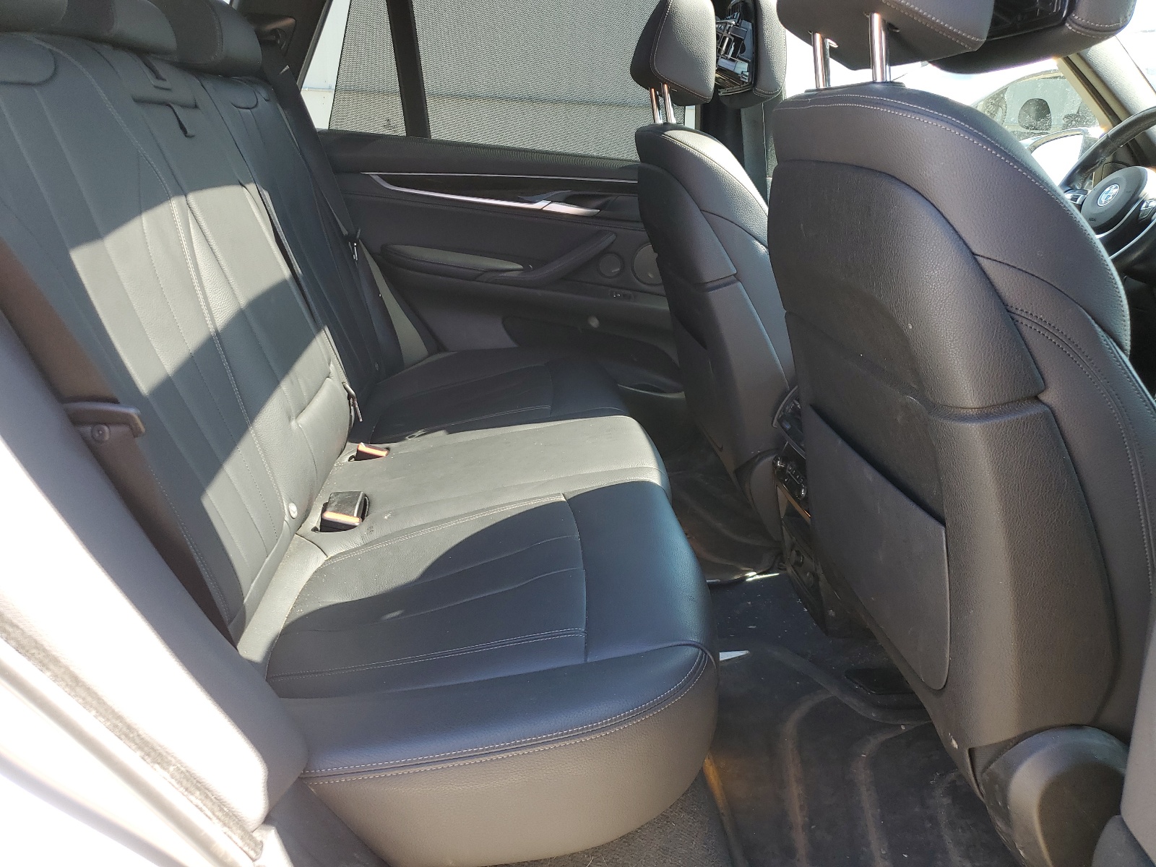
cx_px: 578
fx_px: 868
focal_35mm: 26
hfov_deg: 67.3
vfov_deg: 53.1
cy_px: 434
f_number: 1.5
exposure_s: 1/120
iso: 51
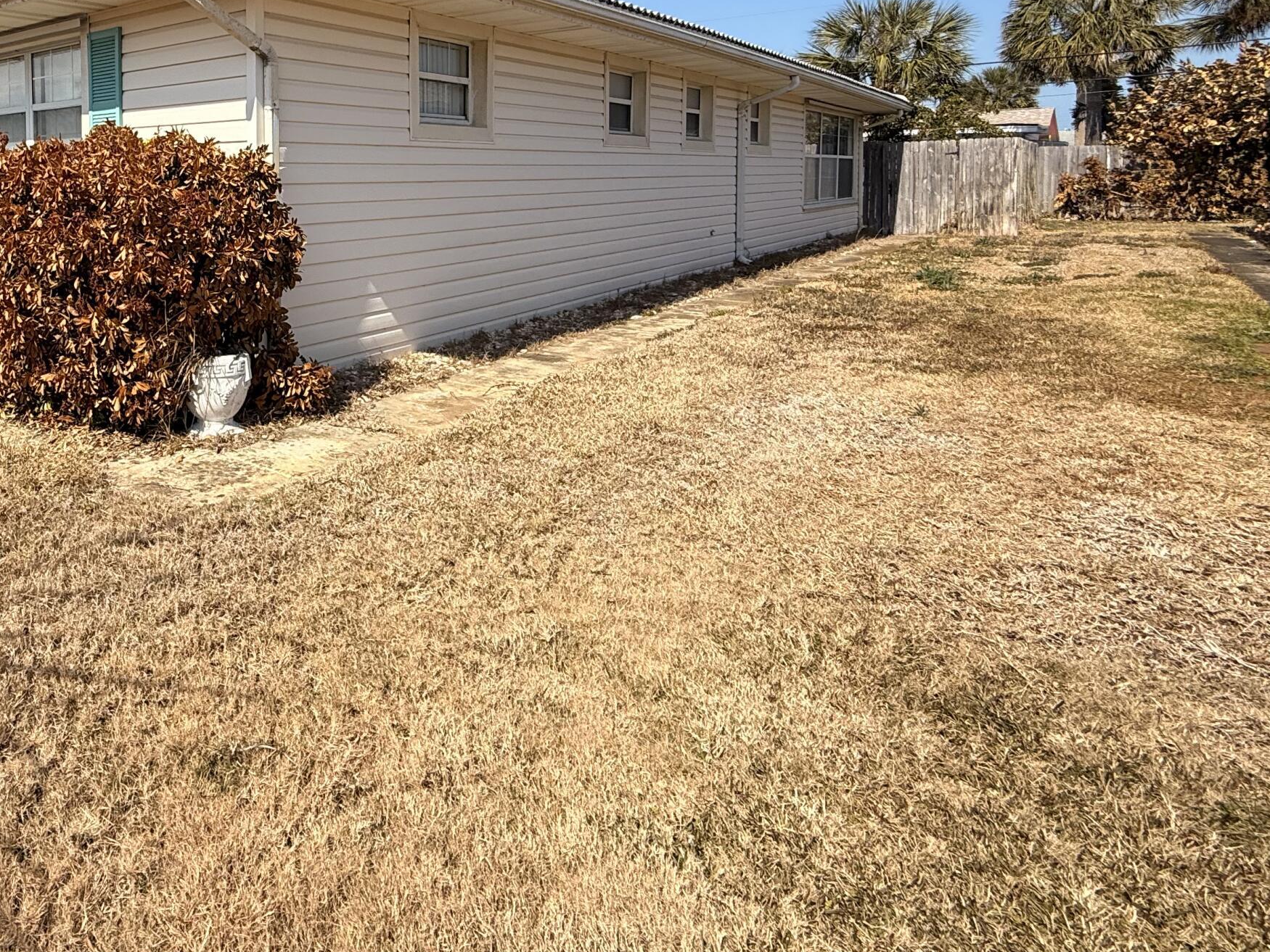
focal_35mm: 24
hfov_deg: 65.5
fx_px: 881
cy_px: 219
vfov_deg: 53.8
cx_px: 264
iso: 50
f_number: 2.2
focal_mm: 2.22
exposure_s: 1/2165
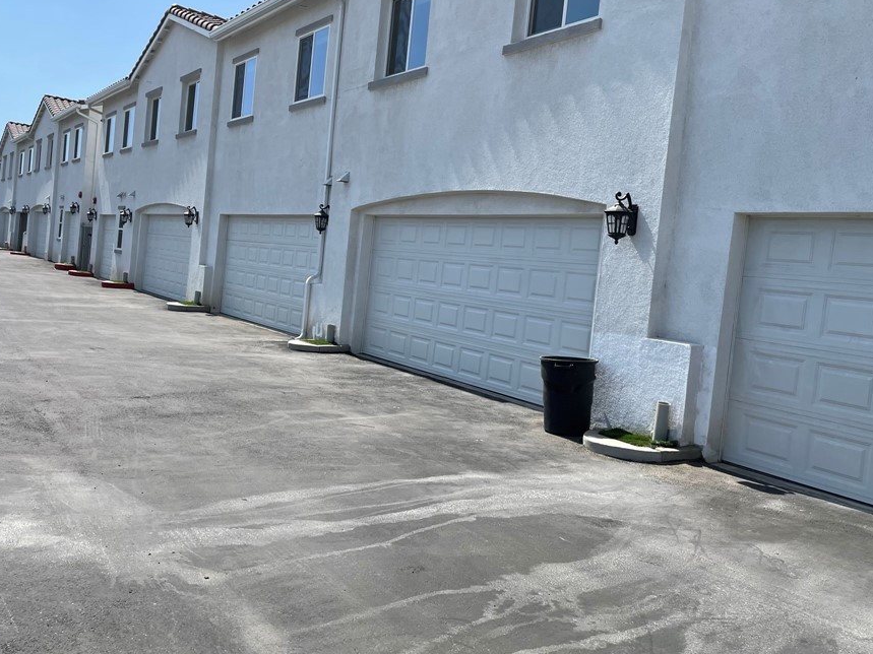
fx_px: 782
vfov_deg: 45.4
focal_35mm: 31
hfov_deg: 58.3
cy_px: 297
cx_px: 408
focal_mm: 4.2
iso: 32
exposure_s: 1/4000
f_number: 1.6
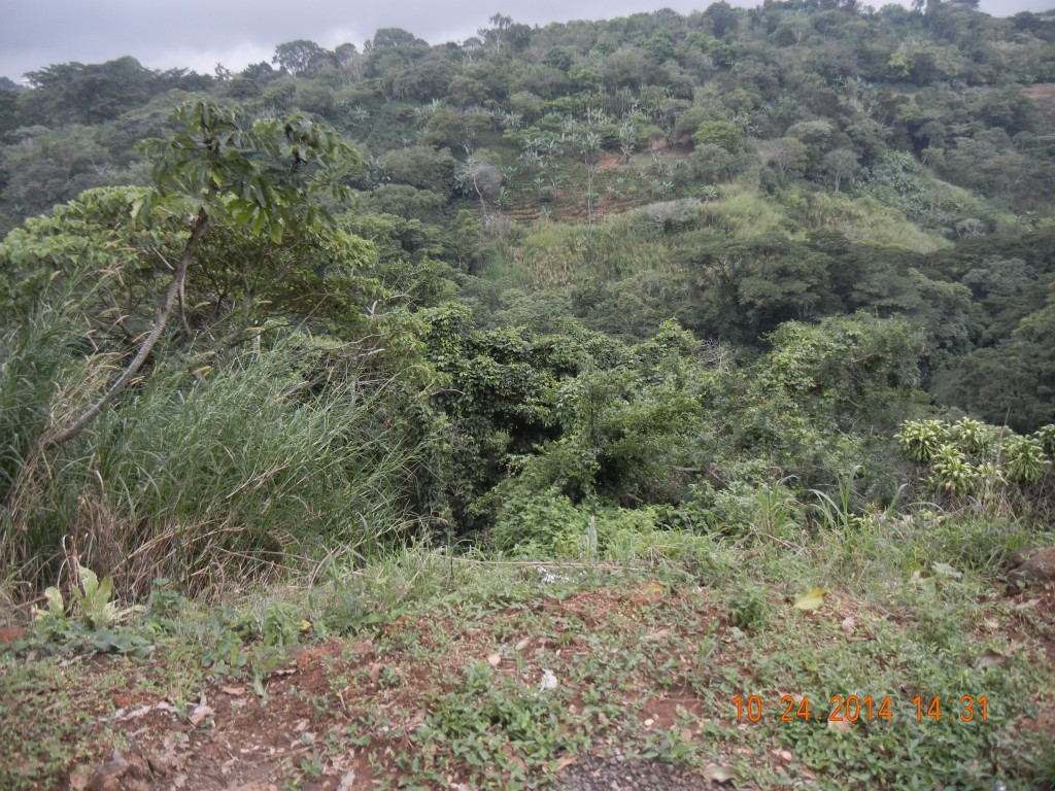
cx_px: 528
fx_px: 914
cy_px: 396
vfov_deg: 46.8
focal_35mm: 30
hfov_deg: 60.0
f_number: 3.5
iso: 160
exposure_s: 1/154
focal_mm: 5.4
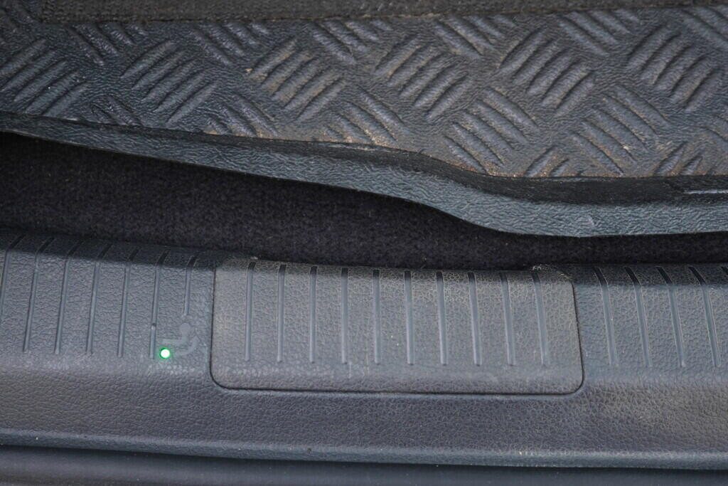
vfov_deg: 36.9
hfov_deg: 53.1
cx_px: 364
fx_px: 728
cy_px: 243
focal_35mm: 36
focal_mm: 24
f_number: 2.8
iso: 320
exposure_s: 1/40
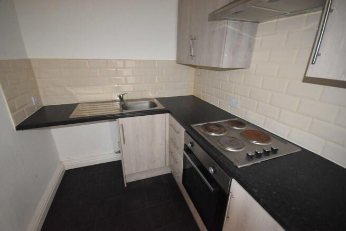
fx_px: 144
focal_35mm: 15
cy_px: 116
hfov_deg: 100.4
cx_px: 173
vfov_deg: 77.4
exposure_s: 1/60
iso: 6400
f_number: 4
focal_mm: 10
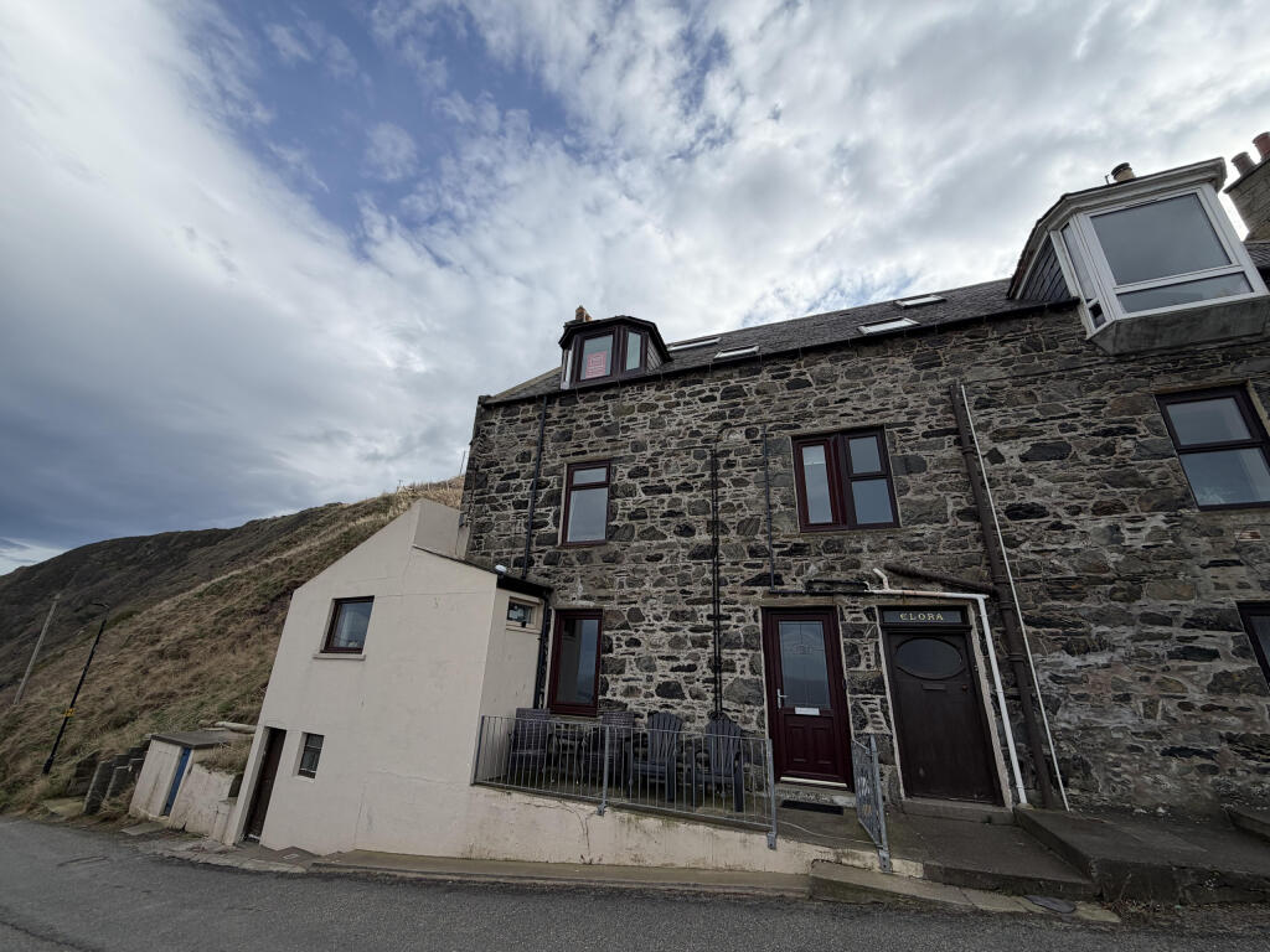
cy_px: 476
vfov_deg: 85.7
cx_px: 635
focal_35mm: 14
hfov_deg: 102.1
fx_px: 514
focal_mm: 2.22
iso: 20
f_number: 2.2
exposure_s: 1/970
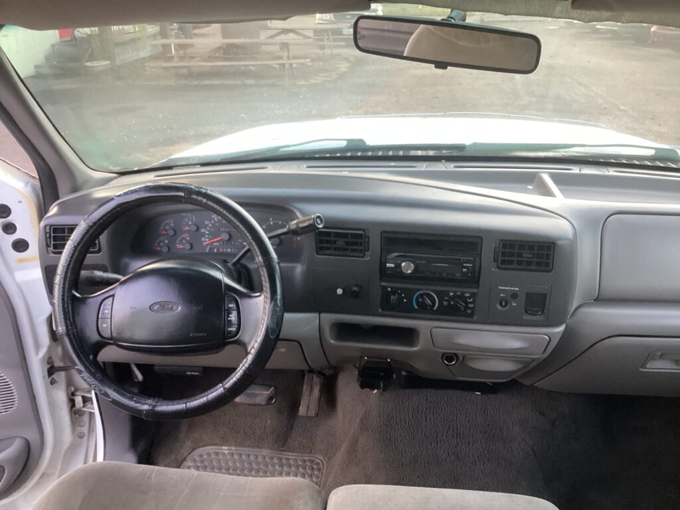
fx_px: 609
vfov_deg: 45.4
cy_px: 255
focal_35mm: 31
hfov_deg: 58.4
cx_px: 340
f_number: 2.4
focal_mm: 3.3
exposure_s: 1/60
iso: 200
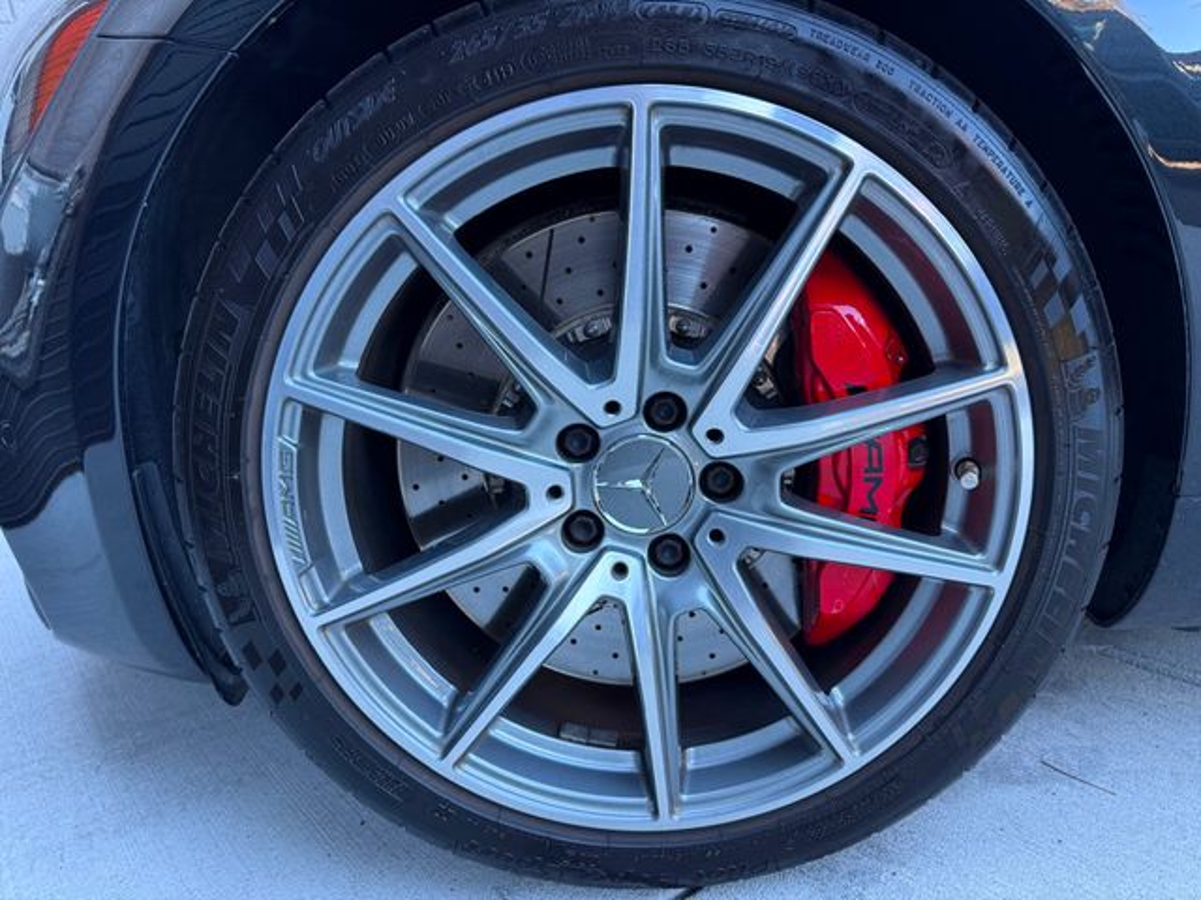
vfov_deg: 56.8
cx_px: 600
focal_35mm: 24
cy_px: 450
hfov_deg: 71.6
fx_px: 833
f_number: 1.78
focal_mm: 6.76
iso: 125
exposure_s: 1/121
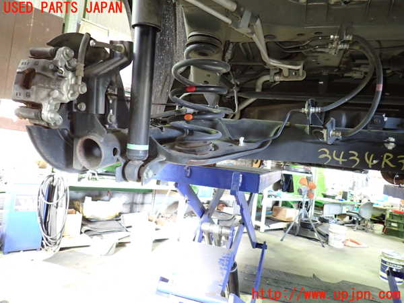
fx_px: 292
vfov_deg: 54.9
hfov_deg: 69.4
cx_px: 202
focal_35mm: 25
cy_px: 152
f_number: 2
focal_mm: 4.5
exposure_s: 1/25
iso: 800
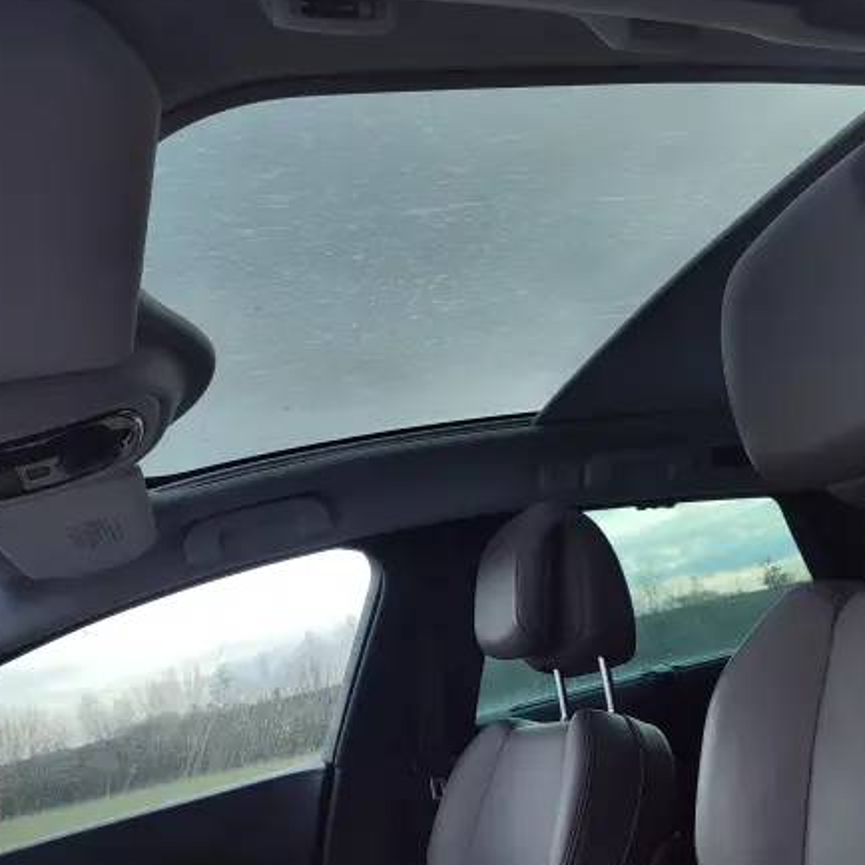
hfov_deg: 53.9
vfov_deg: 54.0
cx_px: 480
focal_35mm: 30
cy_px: 417
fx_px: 848
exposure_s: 1/50
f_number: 1.8
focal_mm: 5.56
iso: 314
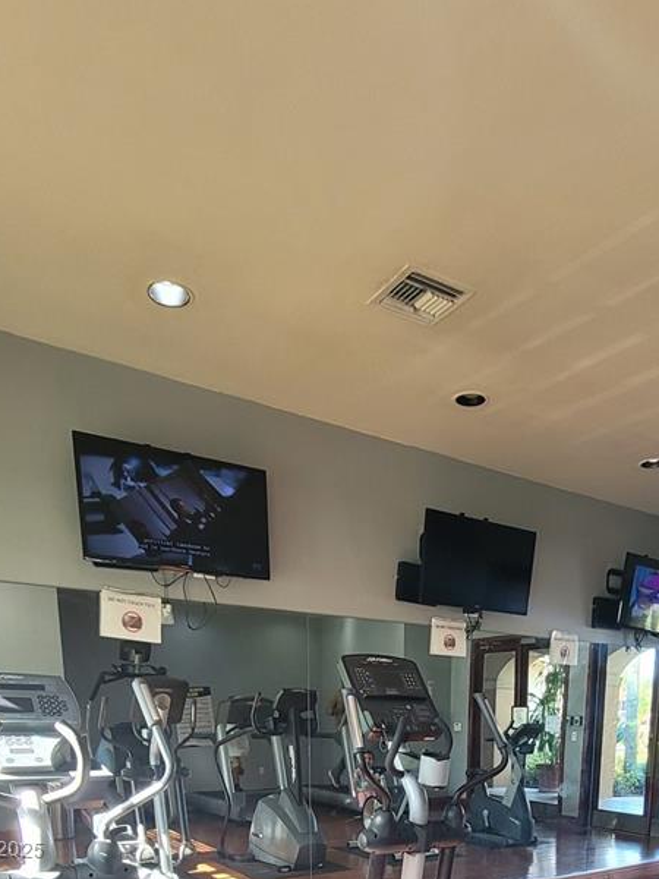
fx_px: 660
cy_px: 851
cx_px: 431
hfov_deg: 52.2
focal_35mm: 26
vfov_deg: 54.6
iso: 125
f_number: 2.2
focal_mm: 2.2
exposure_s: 1/60
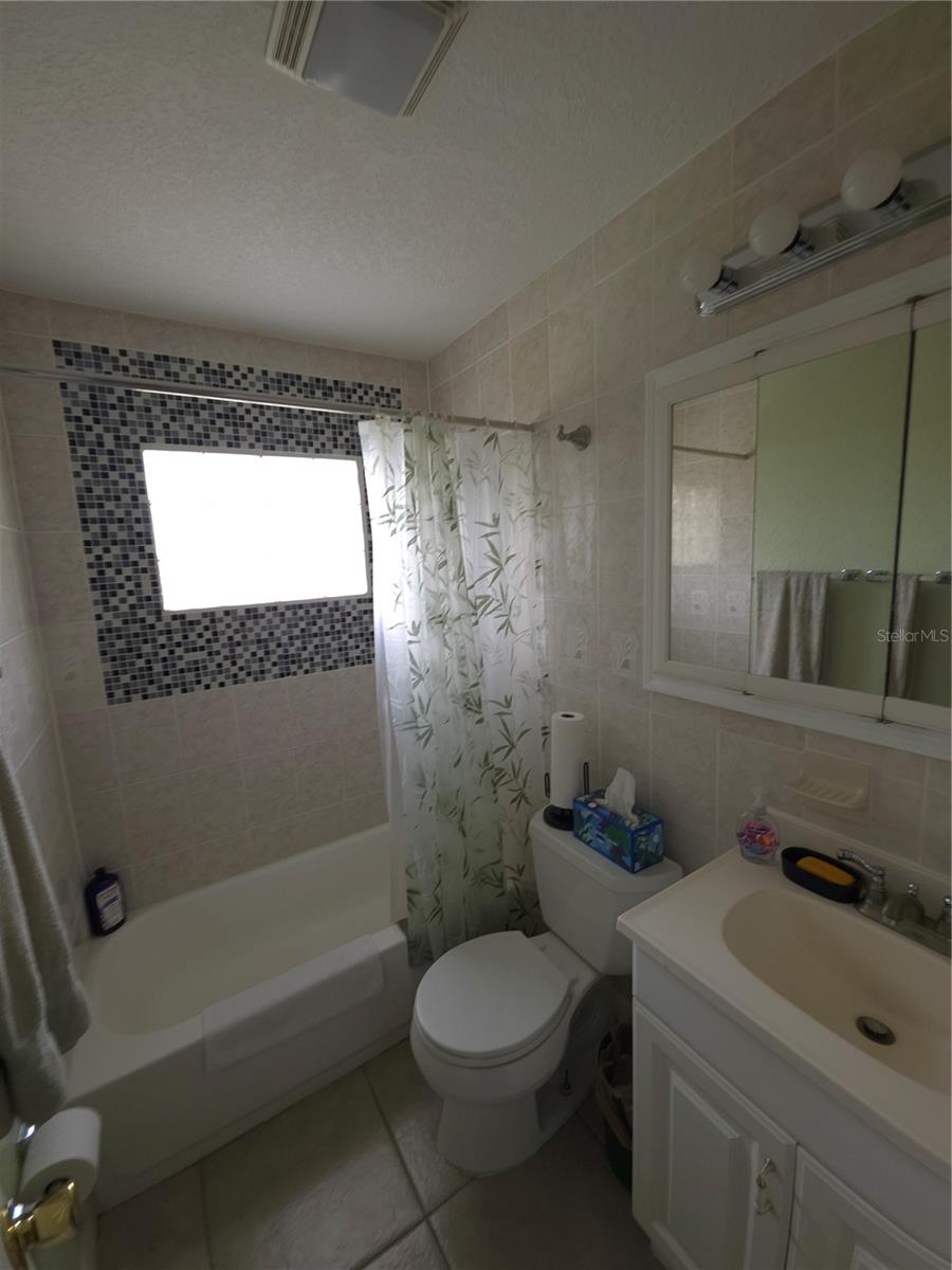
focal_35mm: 13
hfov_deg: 89.9
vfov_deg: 106.2
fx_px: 477
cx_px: 476
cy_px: 635
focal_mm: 2.2
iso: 25
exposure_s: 1/30
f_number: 1.9
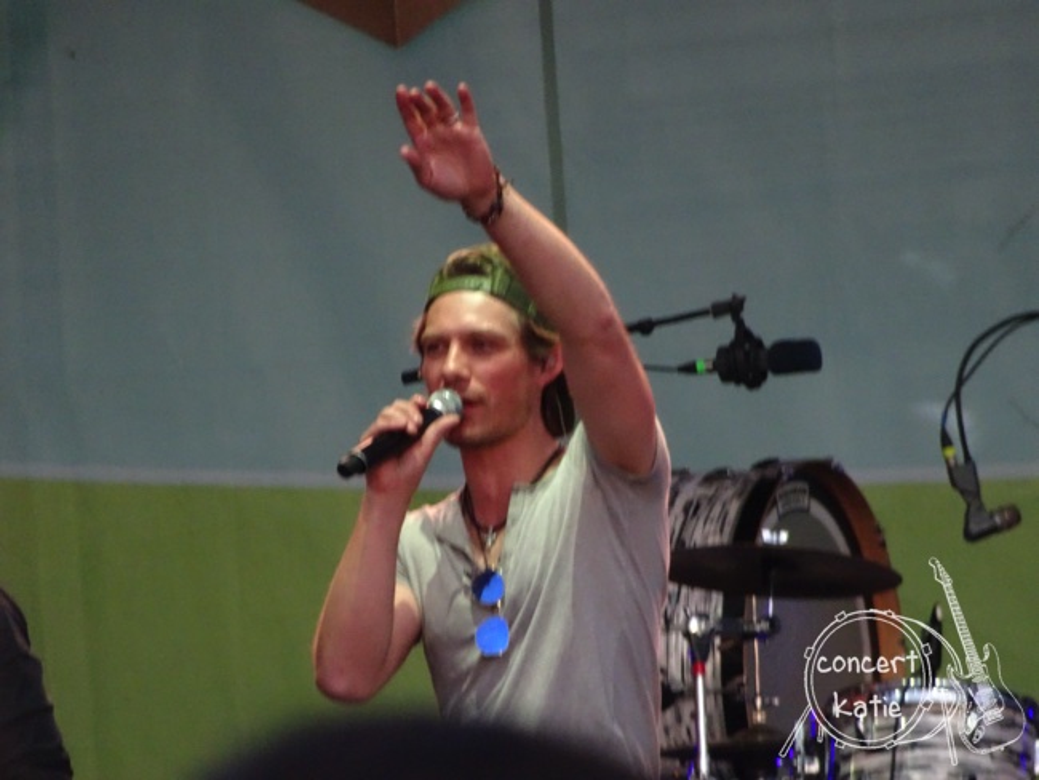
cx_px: 520
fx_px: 18556
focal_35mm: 618
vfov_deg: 2.4
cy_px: 390
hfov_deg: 3.2
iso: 1600
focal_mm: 105.56
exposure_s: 1/200
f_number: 7.1
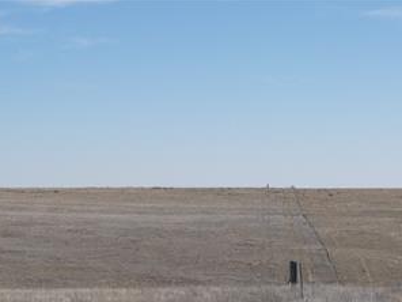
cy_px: 324
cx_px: 206
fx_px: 1254
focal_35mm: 108
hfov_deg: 18.2
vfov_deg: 13.5
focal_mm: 9
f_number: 4.1
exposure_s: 1/1000
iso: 80
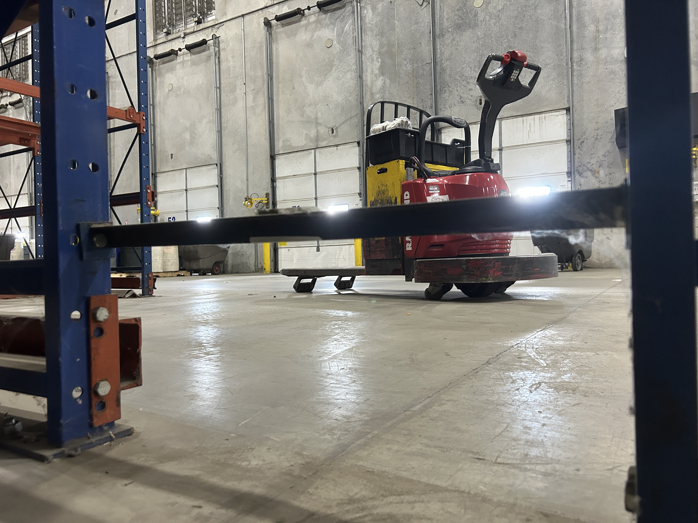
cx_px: 349
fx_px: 524
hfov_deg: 67.3
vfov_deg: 53.1
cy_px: 262
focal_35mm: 26
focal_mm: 5.7
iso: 320
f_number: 1.5
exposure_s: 1/60
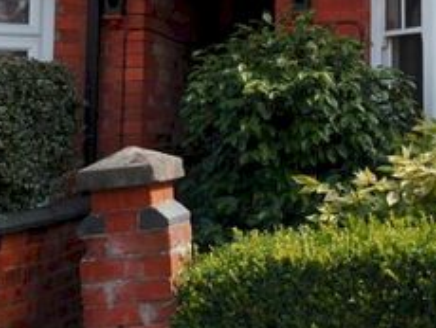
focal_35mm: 85
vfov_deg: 16.8
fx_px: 1072
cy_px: -37
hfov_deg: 20.4
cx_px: 609
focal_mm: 14
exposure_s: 1/250
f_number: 5.6
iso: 160
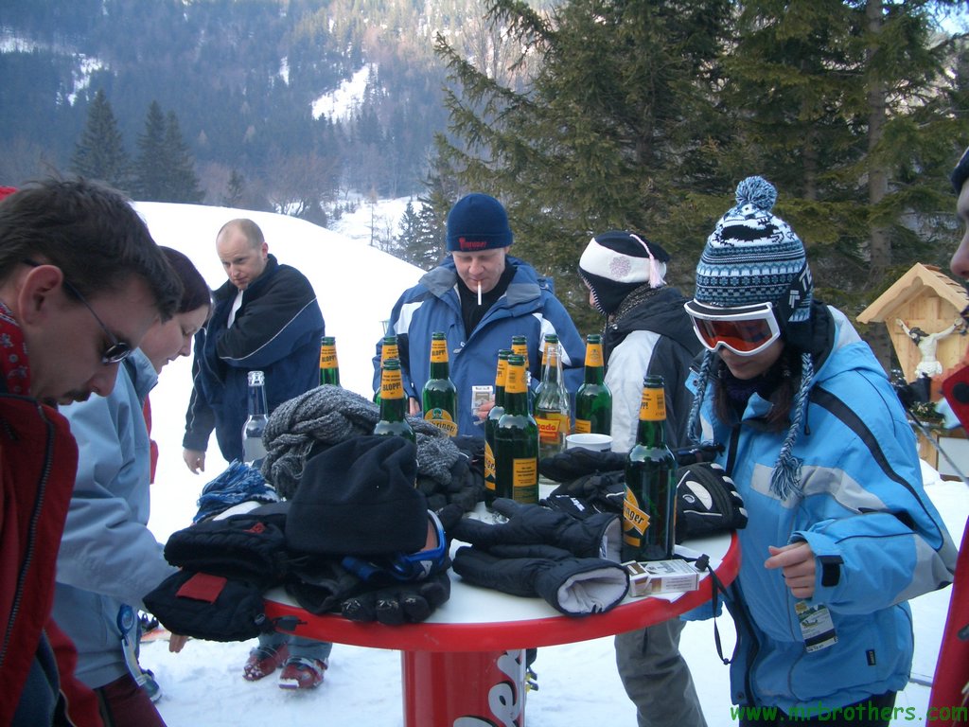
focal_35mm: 35
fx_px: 980
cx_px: 484
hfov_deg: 52.6
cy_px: 364
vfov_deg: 40.7
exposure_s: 1/160
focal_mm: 5.8
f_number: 2.6
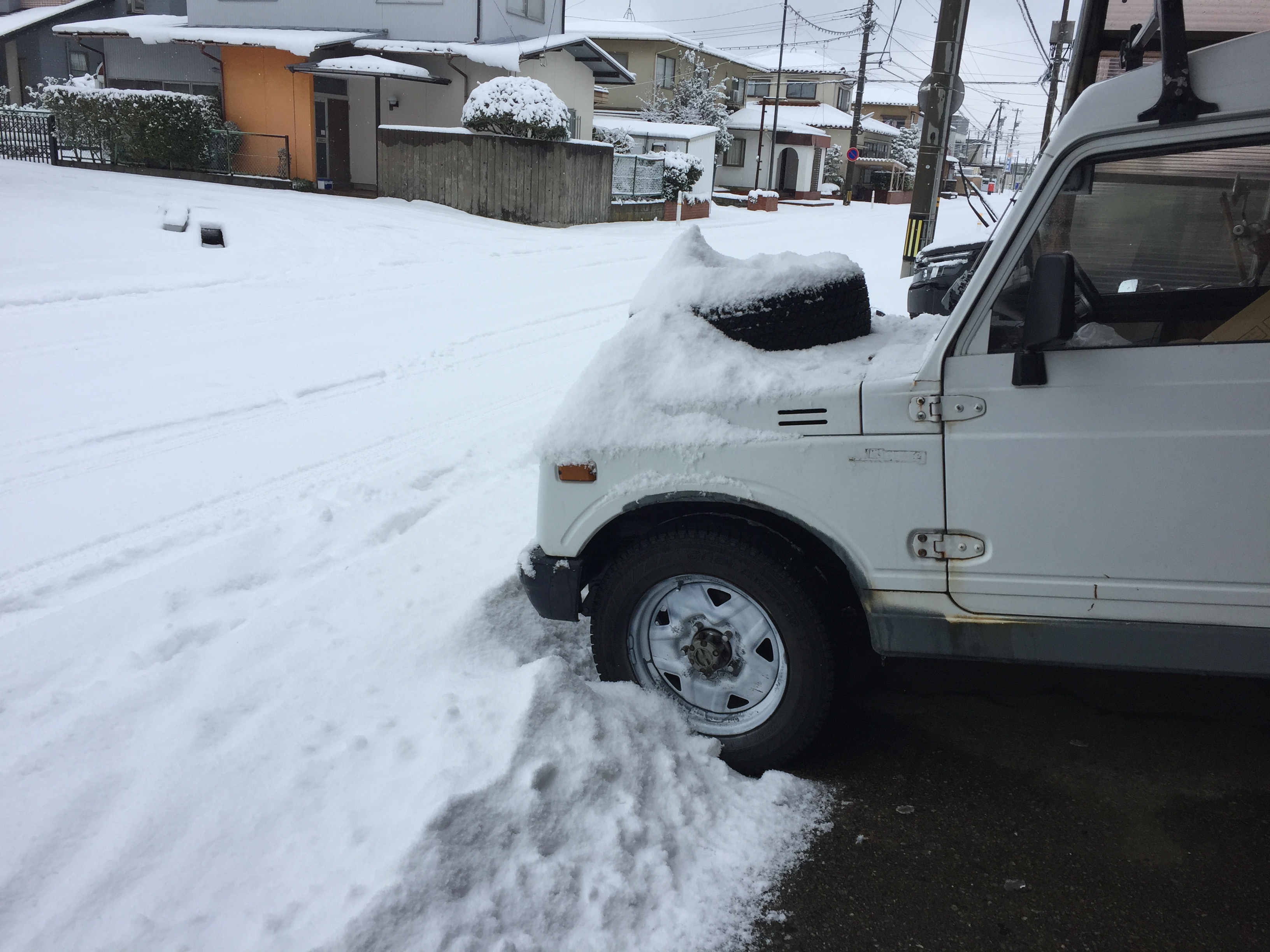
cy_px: 476
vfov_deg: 48.2
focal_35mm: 29
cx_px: 635
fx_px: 1064
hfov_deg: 61.7
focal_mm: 4.15
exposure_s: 1/760
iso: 32
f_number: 2.2
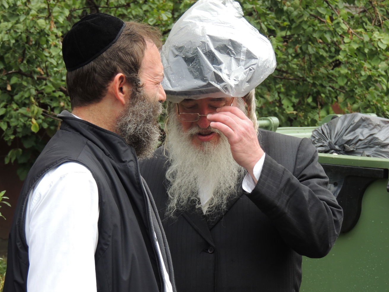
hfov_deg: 12.0
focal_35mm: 165
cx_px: 203
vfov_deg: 9.0
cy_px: 152
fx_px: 1854
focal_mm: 27.6
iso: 110
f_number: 4.4
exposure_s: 1/125
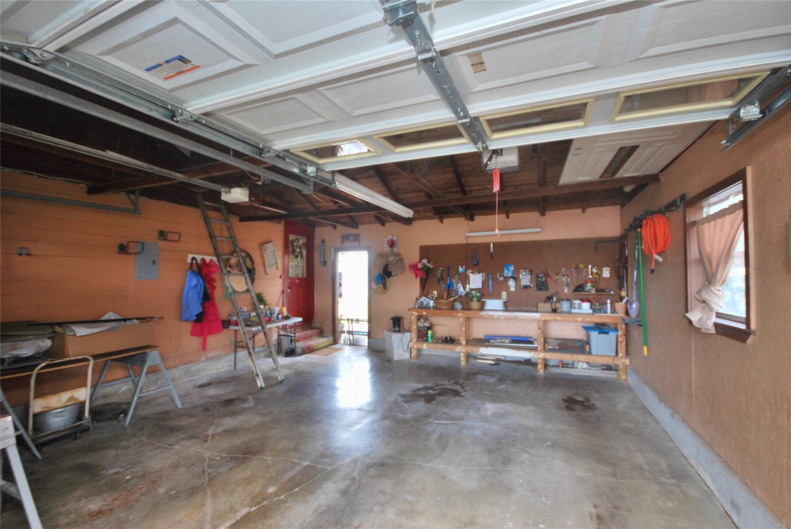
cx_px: 396
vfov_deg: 77.5
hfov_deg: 100.3
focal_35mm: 15
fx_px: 330
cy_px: 264
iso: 200
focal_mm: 10
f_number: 4
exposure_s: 1/30
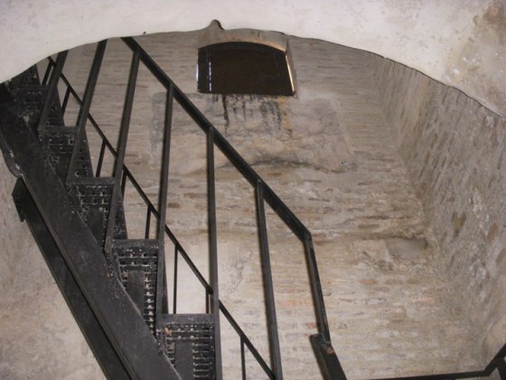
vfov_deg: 37.7
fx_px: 555
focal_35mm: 38
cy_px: 190
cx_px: 253
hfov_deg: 49.0
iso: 400
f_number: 3.3
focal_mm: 6.3
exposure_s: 1/125
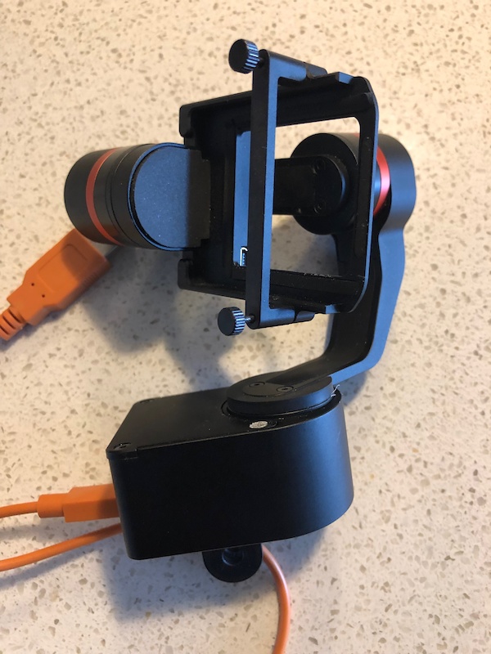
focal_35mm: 28
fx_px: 530
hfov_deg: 49.7
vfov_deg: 63.4
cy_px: 327
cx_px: 246
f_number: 1.8
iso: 80
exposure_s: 1/15
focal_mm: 3.99
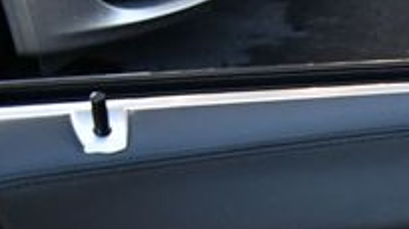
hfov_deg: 16.4
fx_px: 1279
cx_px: 632
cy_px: 410
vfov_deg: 9.7
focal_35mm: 118
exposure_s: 1/250
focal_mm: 18
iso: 400
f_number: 4
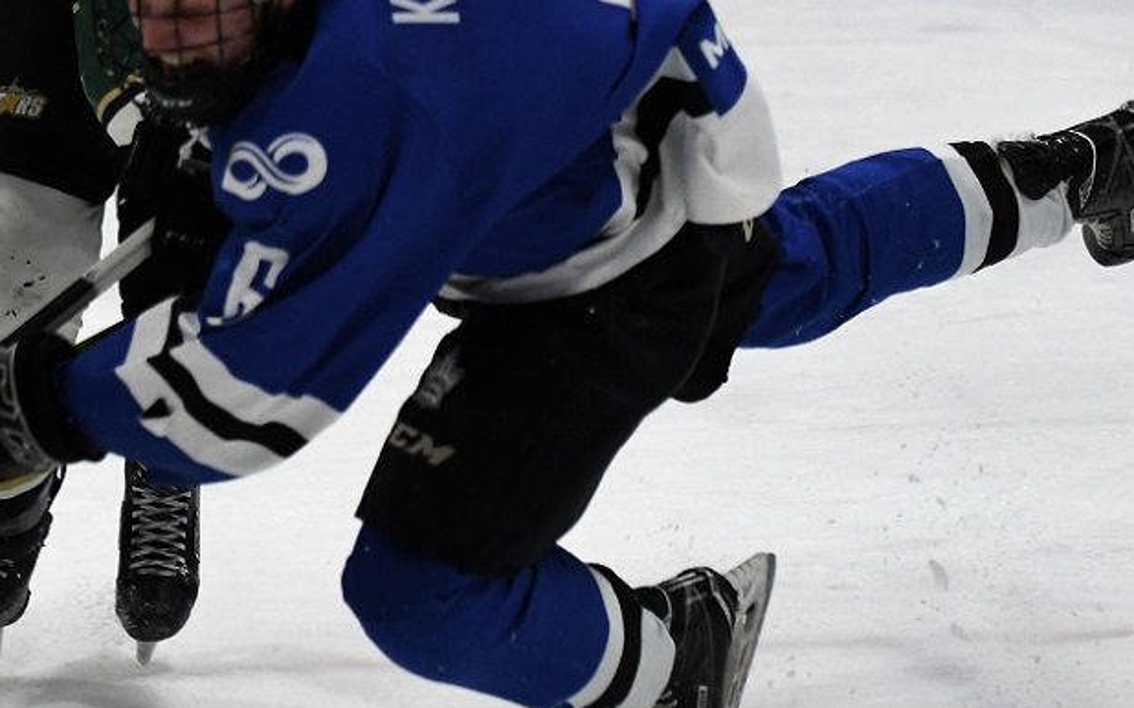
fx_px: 7169
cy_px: 408
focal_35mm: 232
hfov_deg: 9.0
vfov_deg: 5.7
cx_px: 109
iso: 1400
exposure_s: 1/800
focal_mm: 70
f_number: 2.8
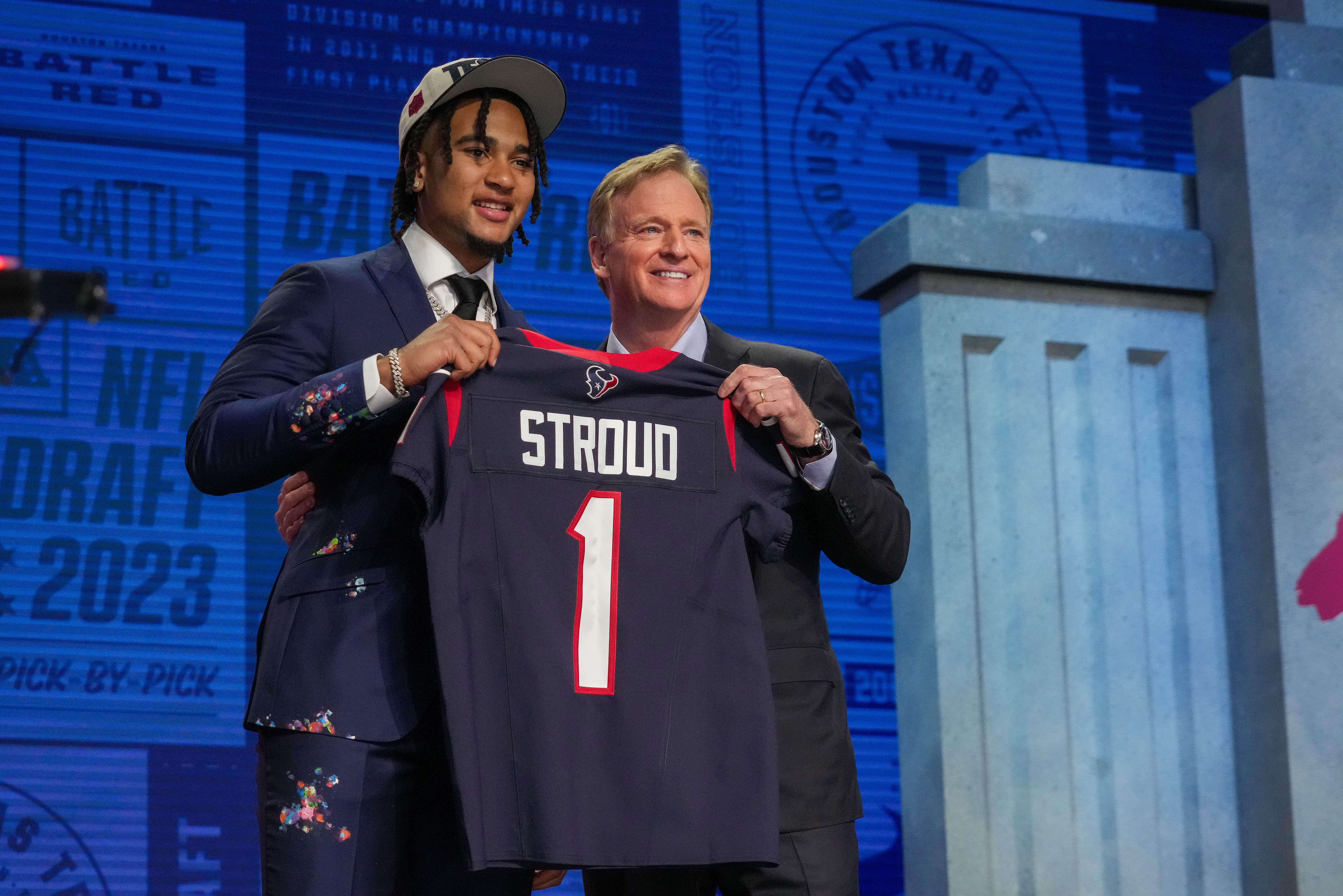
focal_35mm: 90
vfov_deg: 15.2
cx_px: 672
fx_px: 3357
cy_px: 448
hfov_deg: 22.6
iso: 6400
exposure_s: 1/800
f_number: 6.3
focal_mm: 90
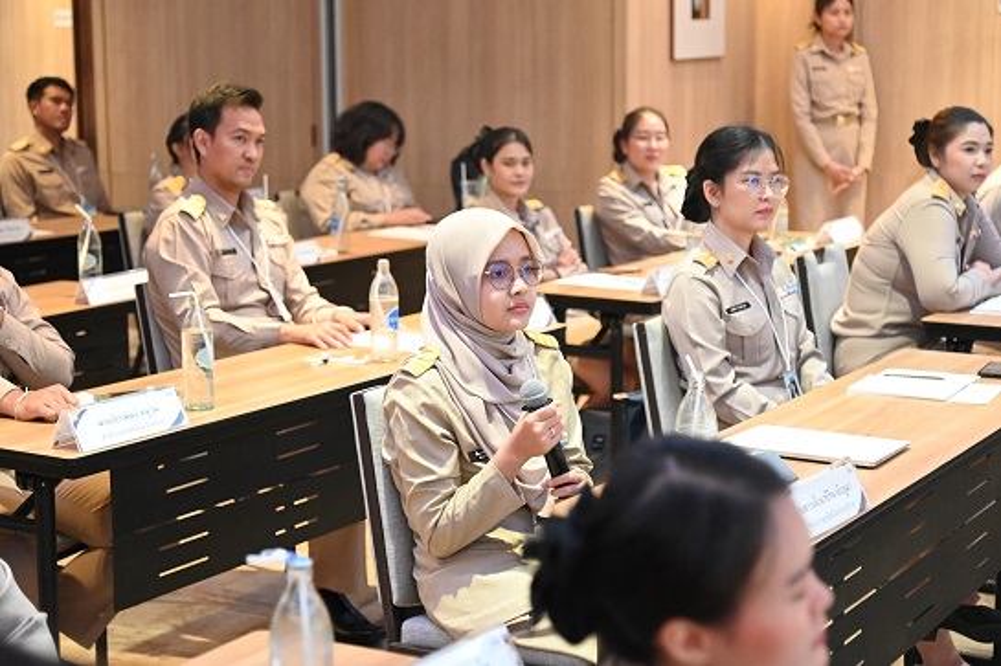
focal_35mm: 66
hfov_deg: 30.5
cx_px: 500
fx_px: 1835
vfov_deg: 20.6
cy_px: 333
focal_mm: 66
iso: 10000
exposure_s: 1/320
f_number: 4
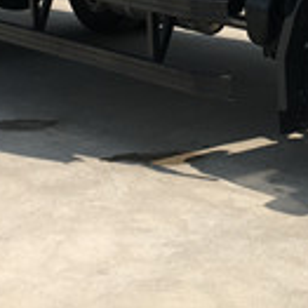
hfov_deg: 12.5
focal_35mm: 139
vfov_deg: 12.0
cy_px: -153
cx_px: 273
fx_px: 1399
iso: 25
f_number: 2.2
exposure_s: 1/1451
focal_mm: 4.15
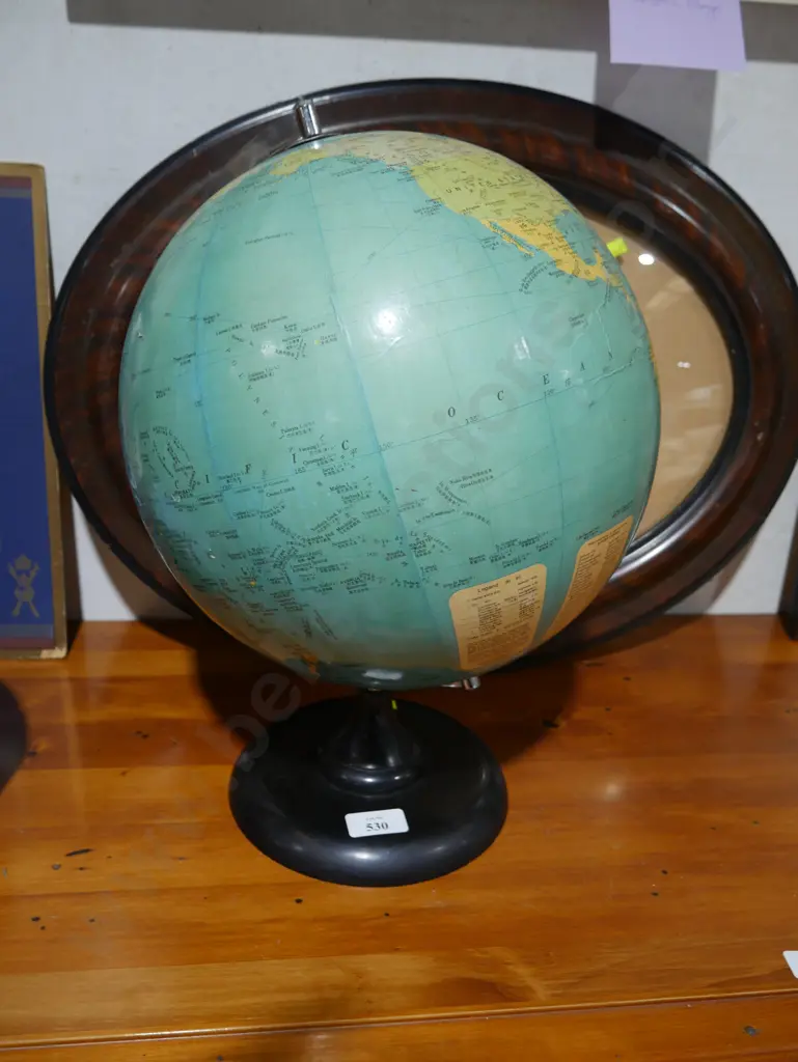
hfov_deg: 44.2
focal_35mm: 32
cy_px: 531
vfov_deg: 56.8
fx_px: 983
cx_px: 399
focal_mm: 16
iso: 320
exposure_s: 1/60
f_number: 3.6
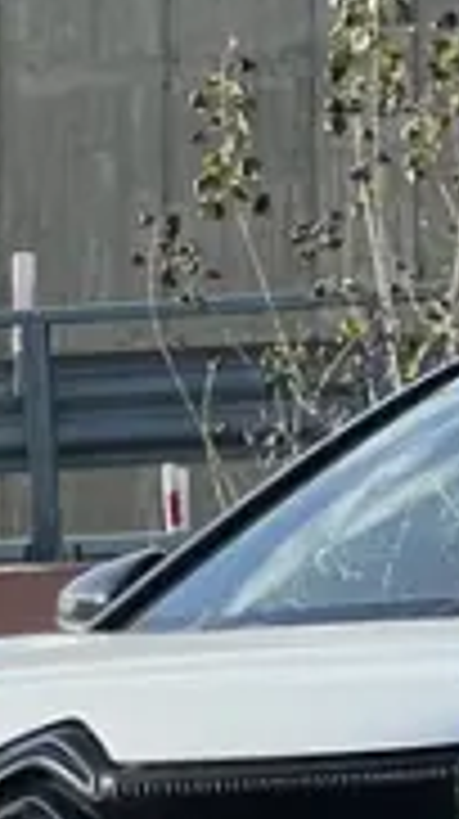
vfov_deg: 5.5
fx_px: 8527
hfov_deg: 3.1
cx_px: 814
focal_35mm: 393
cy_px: 538
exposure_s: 1/457
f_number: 2.8
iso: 32
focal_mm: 9
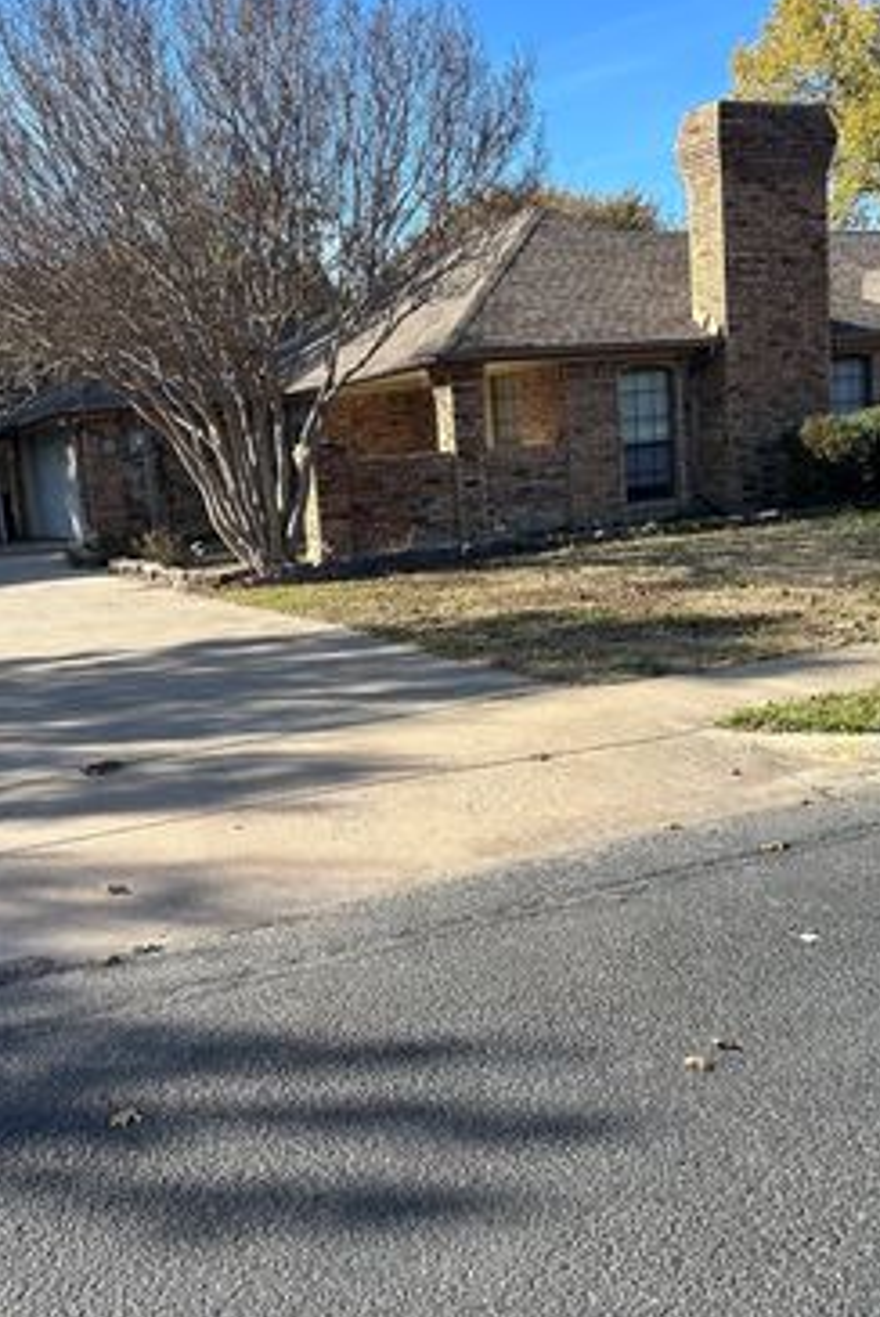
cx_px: 375
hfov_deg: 35.9
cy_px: 651
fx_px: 1354
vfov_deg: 51.8
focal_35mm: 37
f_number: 1.5
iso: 50
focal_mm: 5.7
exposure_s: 1/1751
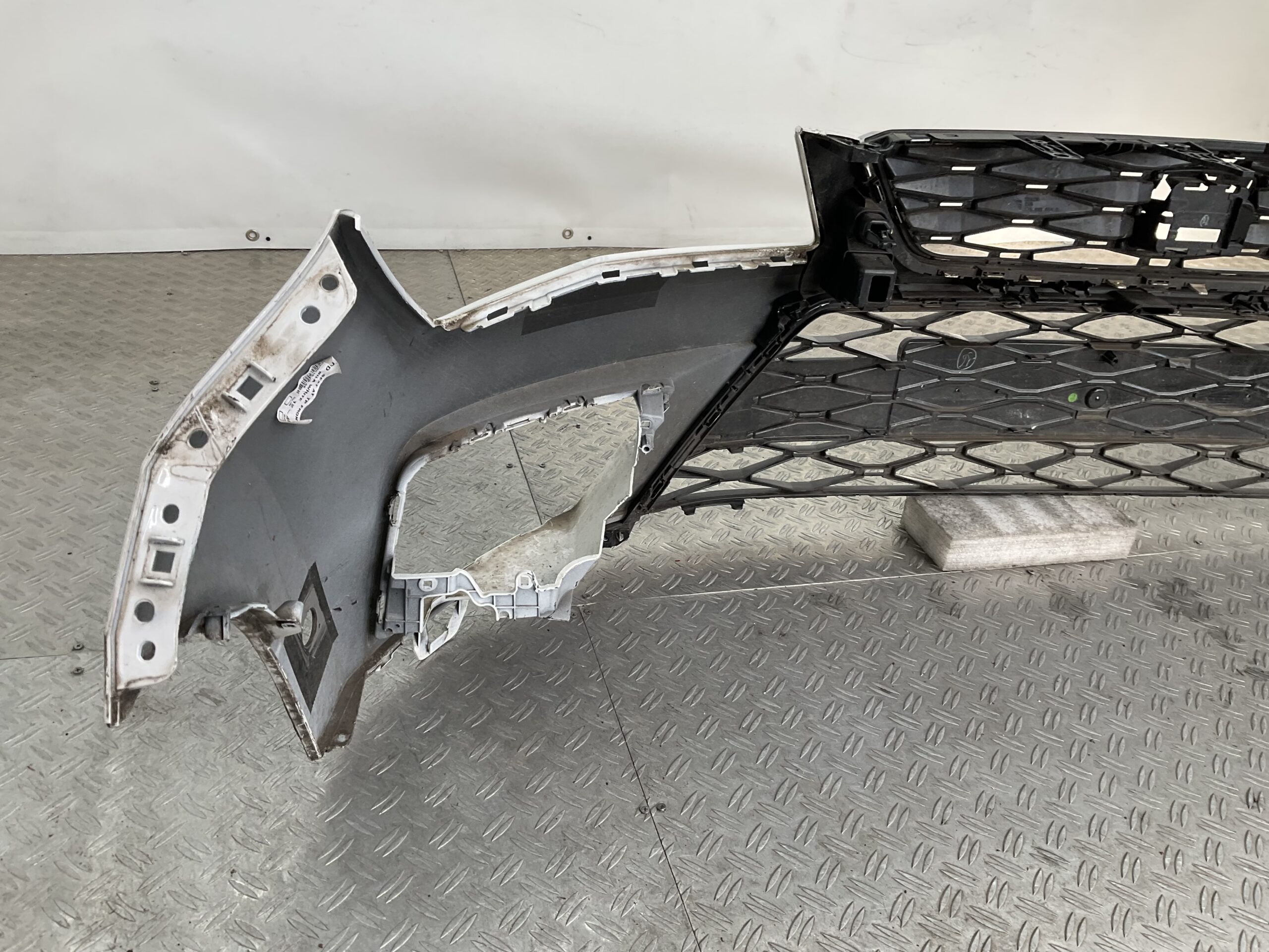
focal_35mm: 29
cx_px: 634
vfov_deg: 48.2
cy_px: 476
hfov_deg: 61.7
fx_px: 1063
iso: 16
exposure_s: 1/135
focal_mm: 3
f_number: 1.8
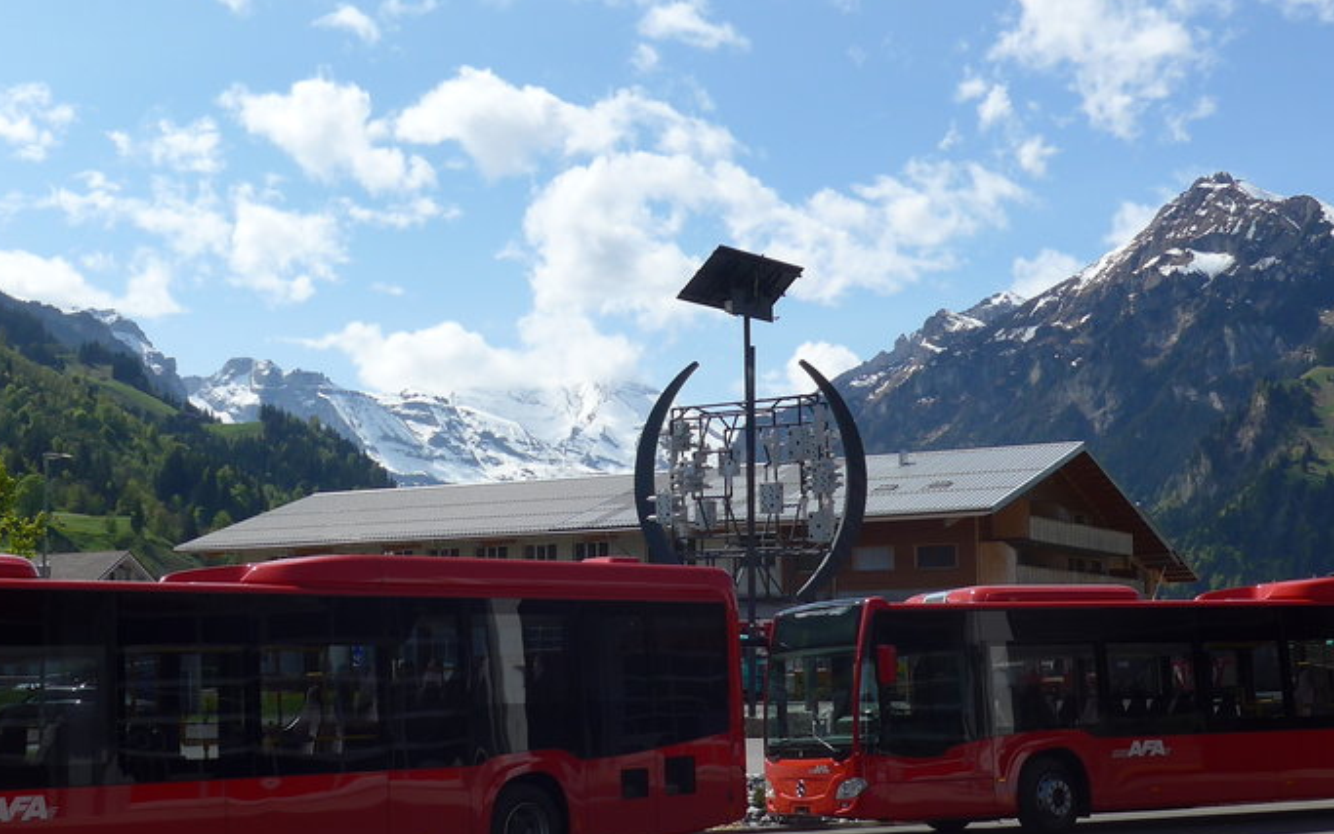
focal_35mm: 54
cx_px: 490
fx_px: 1963
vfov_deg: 24.0
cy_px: 395
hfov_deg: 37.3
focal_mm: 6
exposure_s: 1/2000
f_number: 3.2
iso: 80
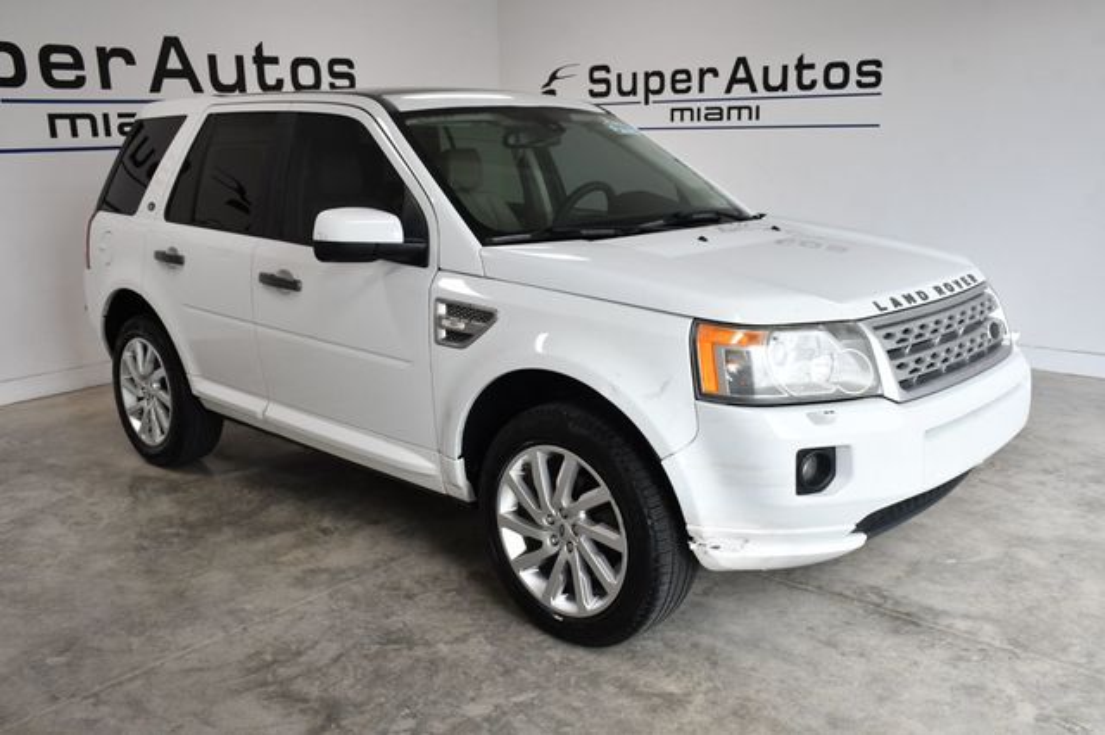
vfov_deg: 39.9
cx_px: 552
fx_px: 1012
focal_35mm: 33
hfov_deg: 57.2
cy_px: 368
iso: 400
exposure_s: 1/200
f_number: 7.1
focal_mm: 22
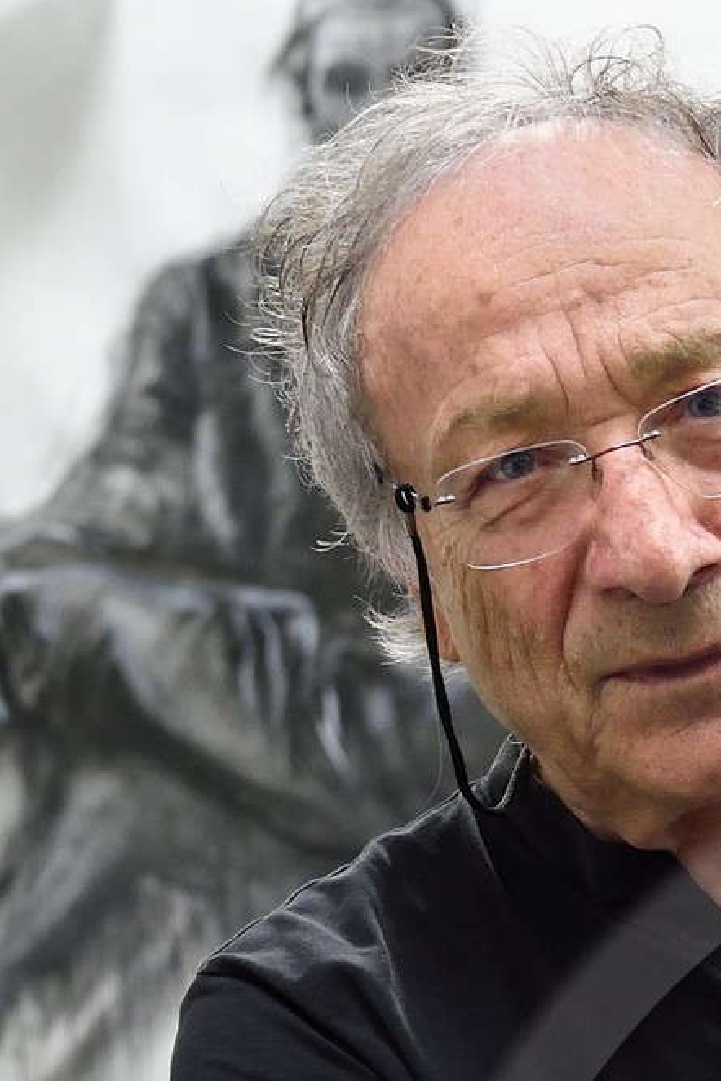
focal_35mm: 181
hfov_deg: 7.4
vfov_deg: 11.0
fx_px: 5437
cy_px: 1472
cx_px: 1147
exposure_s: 1/80
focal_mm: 50
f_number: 6.3
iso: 1600
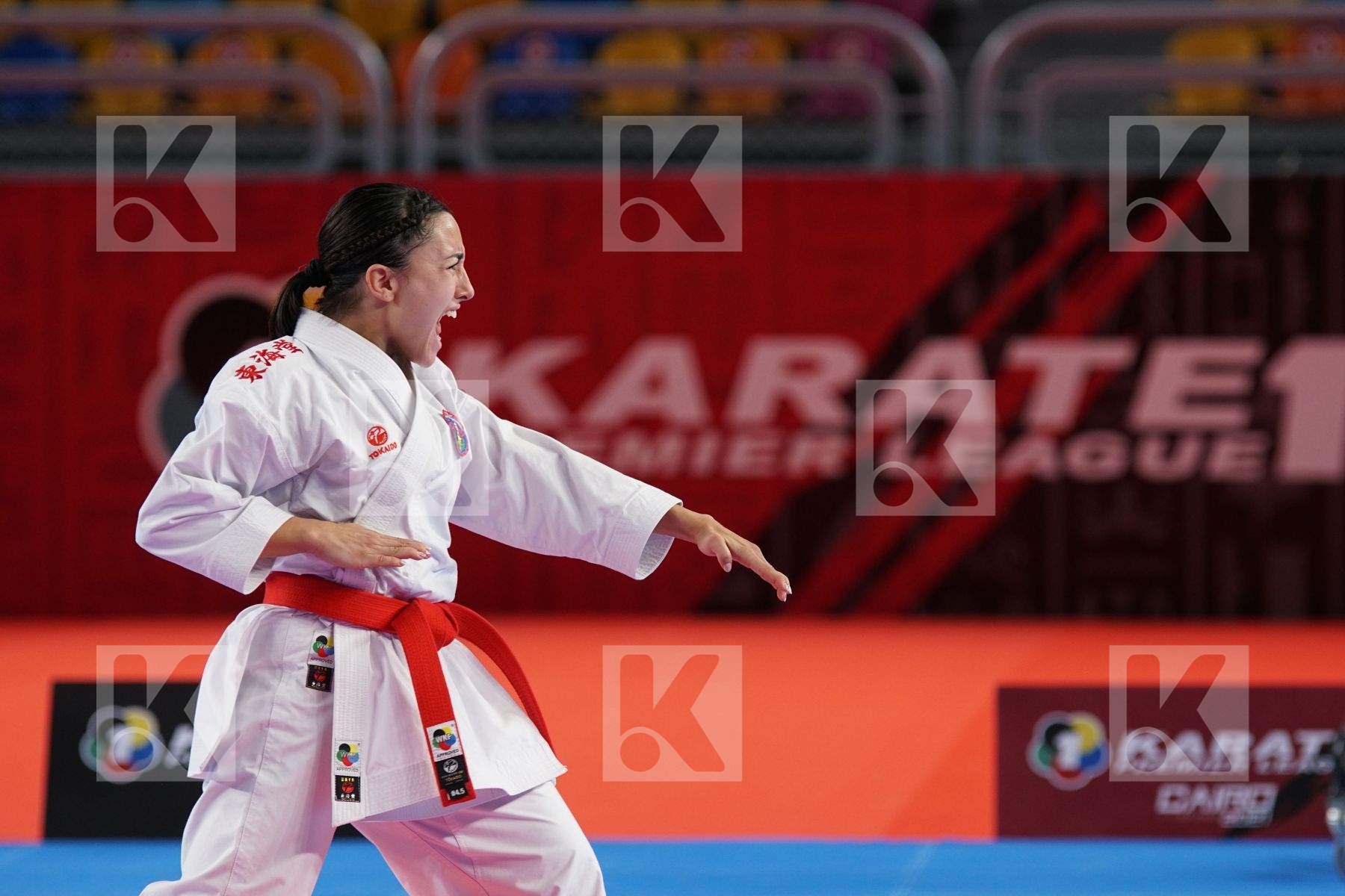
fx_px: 8966
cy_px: 448
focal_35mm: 240
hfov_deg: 8.6
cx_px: 672
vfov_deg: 5.7
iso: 500
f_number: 3.2
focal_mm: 160
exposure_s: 1/250
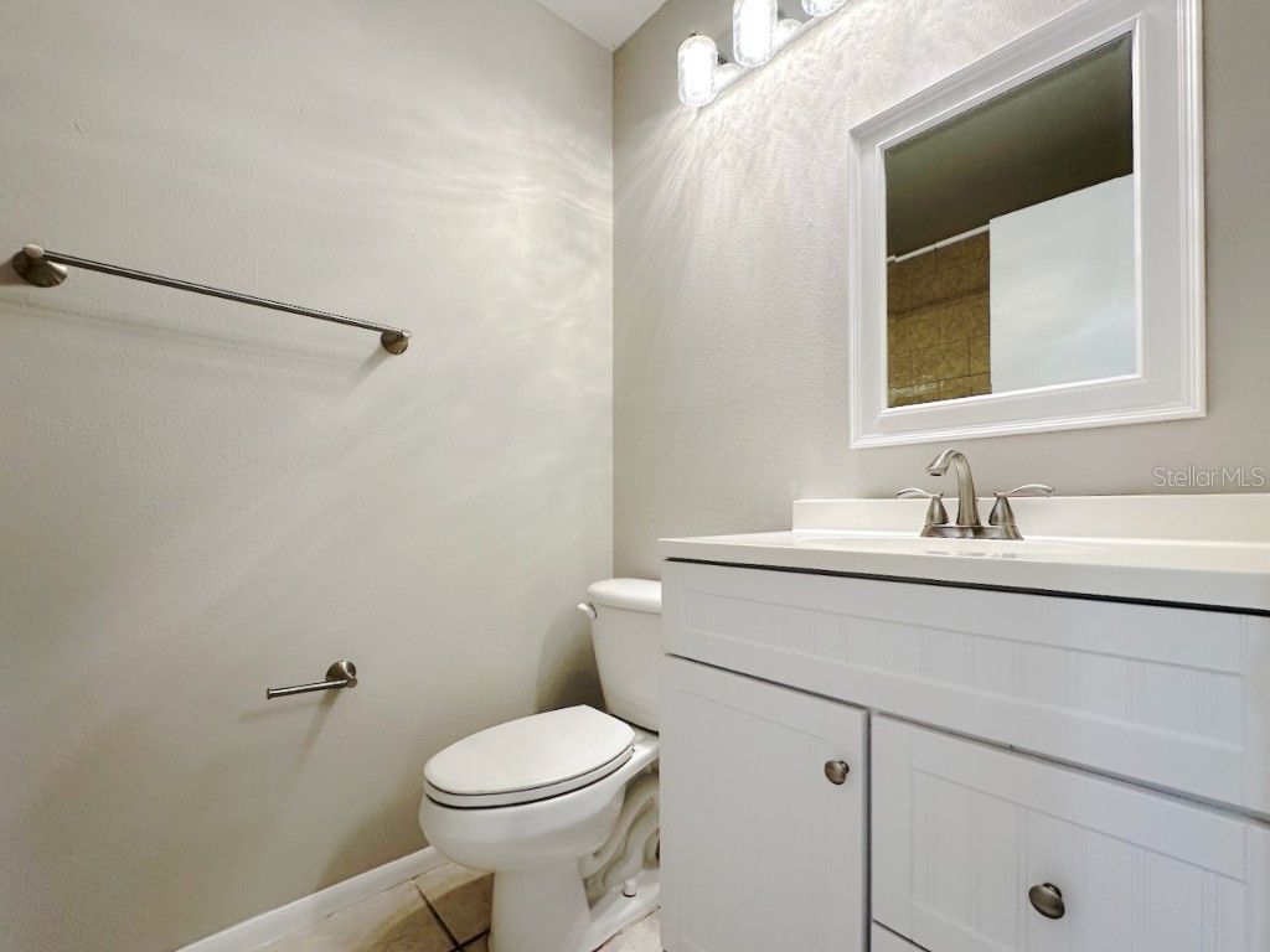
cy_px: 476
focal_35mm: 14
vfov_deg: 85.7
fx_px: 514
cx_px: 635
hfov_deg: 102.1
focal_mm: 2.22
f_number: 2.2
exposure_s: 1/120
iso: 160
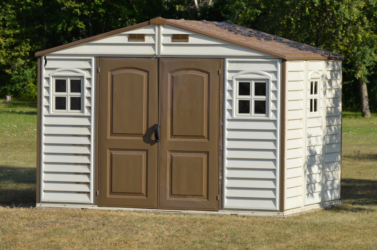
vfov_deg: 6.8
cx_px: 188
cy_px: 125
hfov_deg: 10.2
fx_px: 2119
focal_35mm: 202
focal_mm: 135
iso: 100
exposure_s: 1/200
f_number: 10
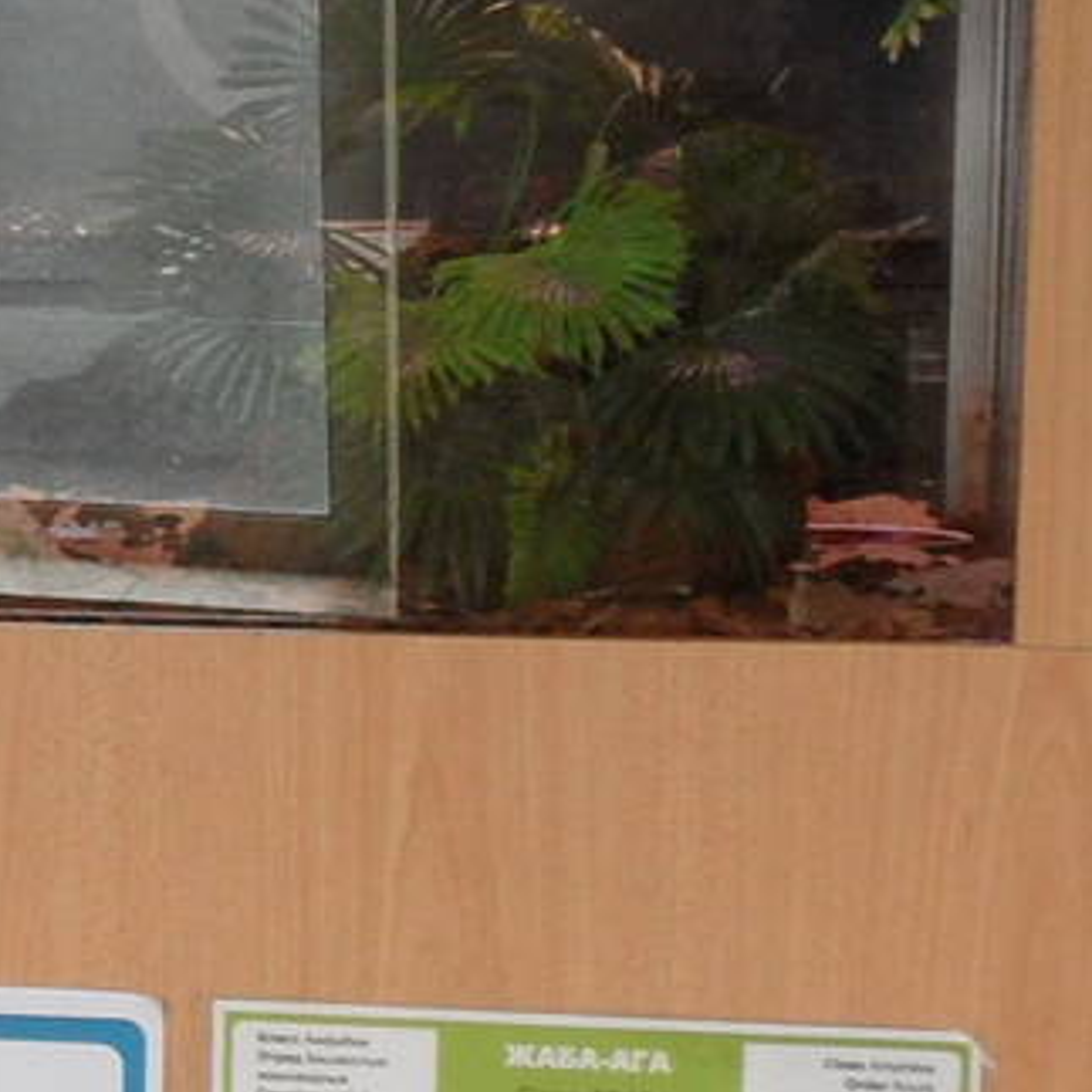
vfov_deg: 12.4
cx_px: -1109
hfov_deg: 11.3
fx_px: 4997
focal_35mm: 140
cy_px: 771
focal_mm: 5.3
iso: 100
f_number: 3.4
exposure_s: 1/30
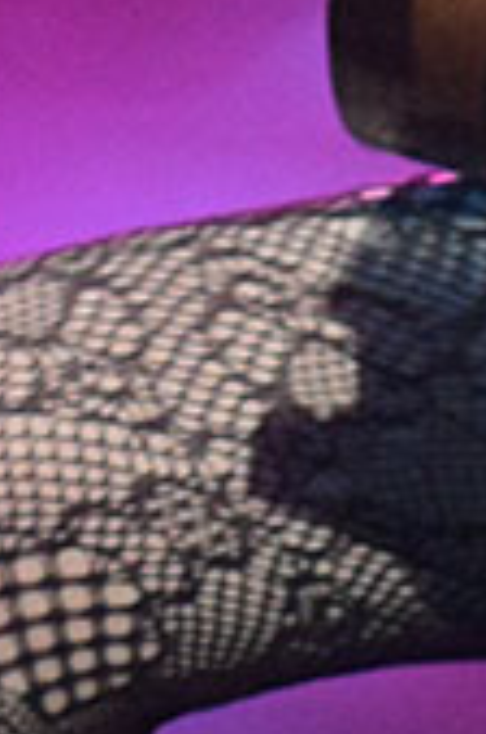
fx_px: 5429
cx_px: 855
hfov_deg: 5.1
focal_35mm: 267
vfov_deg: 7.2
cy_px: -1051
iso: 6400
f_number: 3.5
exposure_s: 1/400
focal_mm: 50
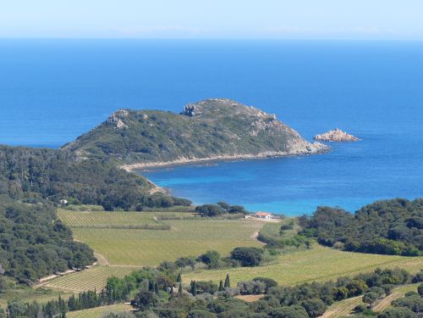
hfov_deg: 11.6
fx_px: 2077
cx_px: 212
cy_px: 159
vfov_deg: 8.7
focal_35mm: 170
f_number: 4
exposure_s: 1/800
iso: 100
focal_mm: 30.6
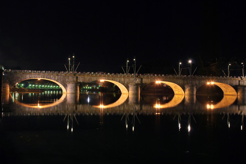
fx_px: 366
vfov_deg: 25.3
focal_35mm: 54
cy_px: 82
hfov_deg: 37.2
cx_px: 125
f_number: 8
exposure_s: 3
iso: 200
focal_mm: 35
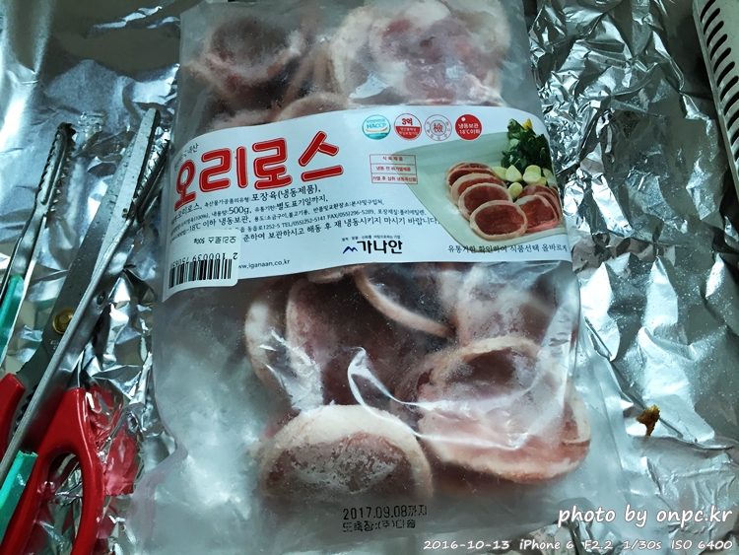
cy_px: 278
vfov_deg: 48.3
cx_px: 370
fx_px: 619
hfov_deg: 61.6
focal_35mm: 29
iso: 32
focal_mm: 4.15
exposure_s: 1/30
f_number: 2.2
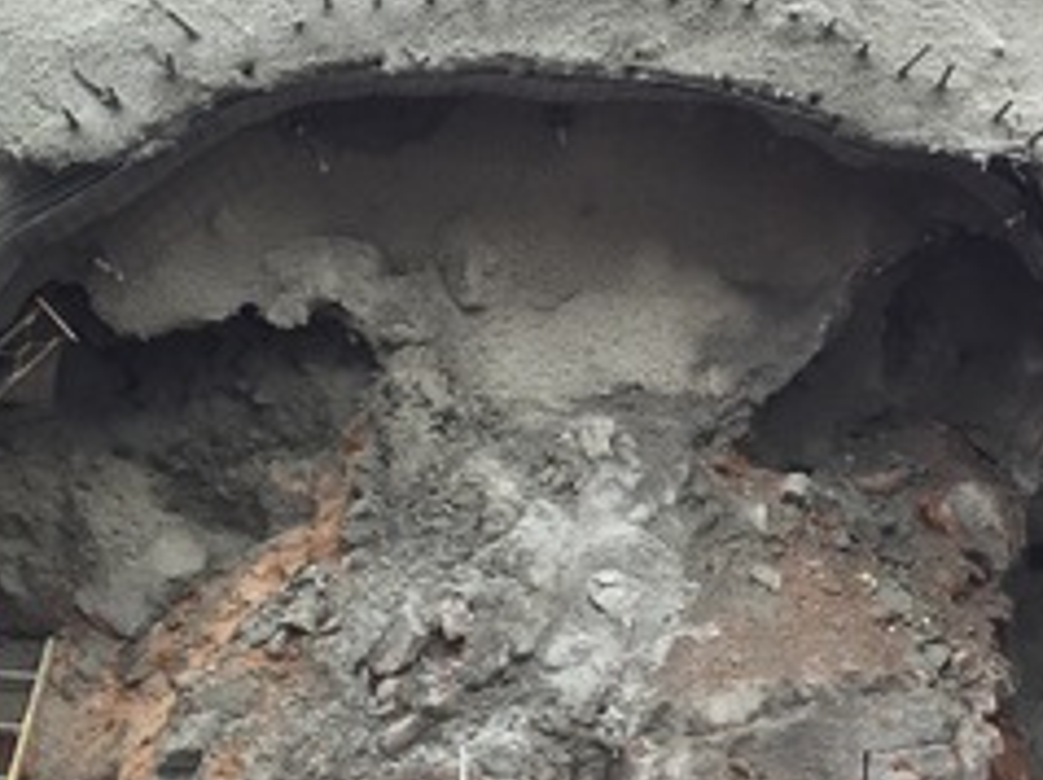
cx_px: 749
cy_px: 456
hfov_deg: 24.8
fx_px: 2348
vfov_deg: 18.9
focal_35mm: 78
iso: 32
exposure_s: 1/122
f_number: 2.2
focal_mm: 4.15
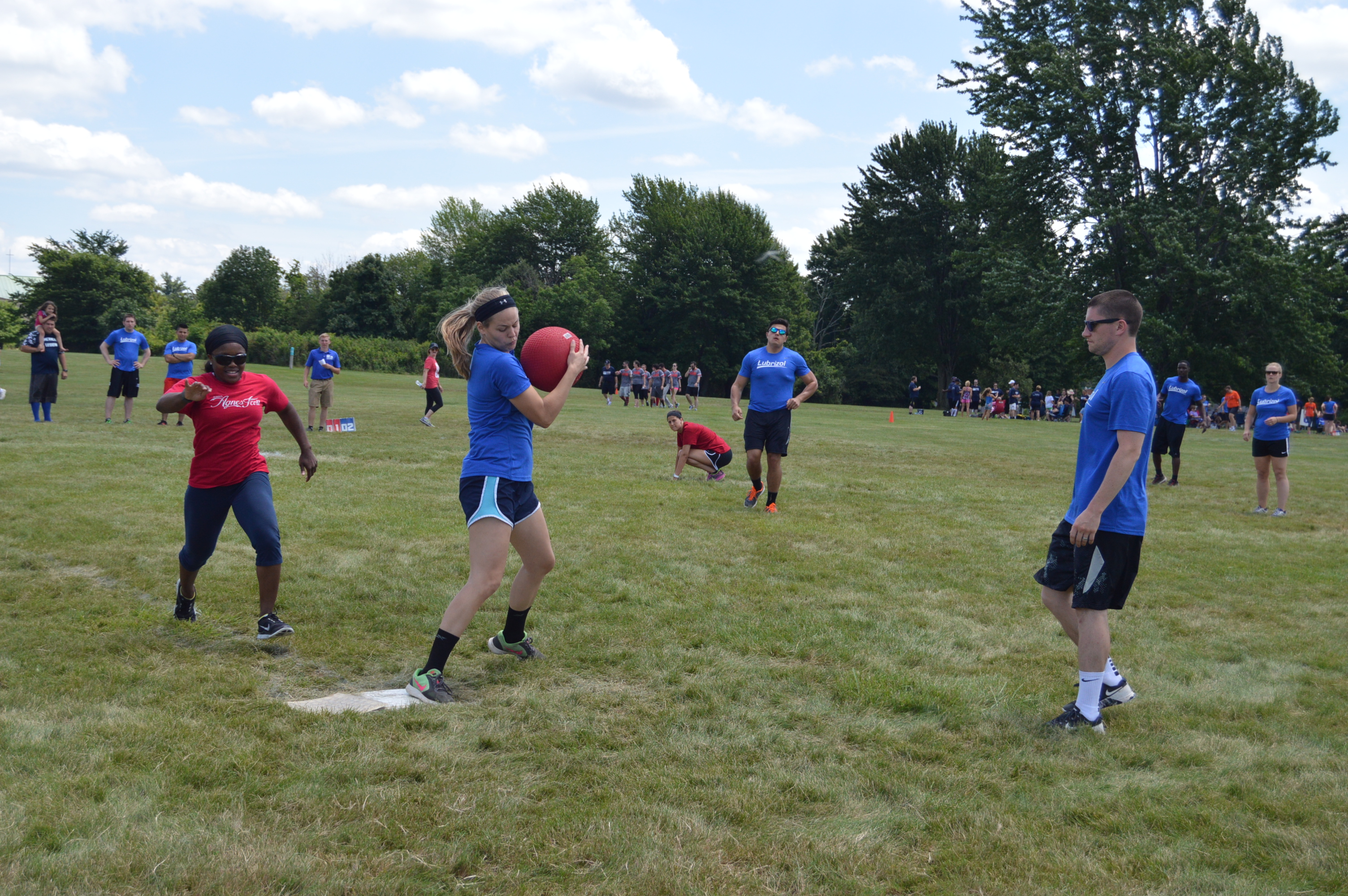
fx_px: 1683
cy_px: 448
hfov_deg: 43.6
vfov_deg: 29.8
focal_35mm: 45
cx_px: 674
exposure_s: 1/1250
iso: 400
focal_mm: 30
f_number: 5.6
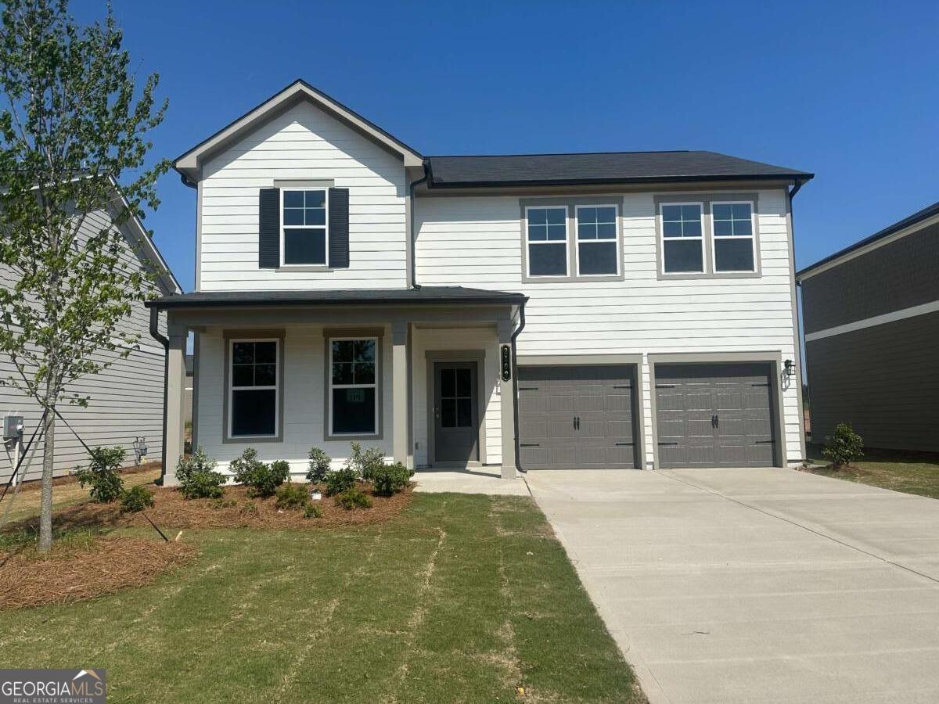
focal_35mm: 24
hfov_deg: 71.6
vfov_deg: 56.8
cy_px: 352
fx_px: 651
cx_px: 470
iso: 80
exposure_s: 1/9709
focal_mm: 6.86
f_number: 1.78
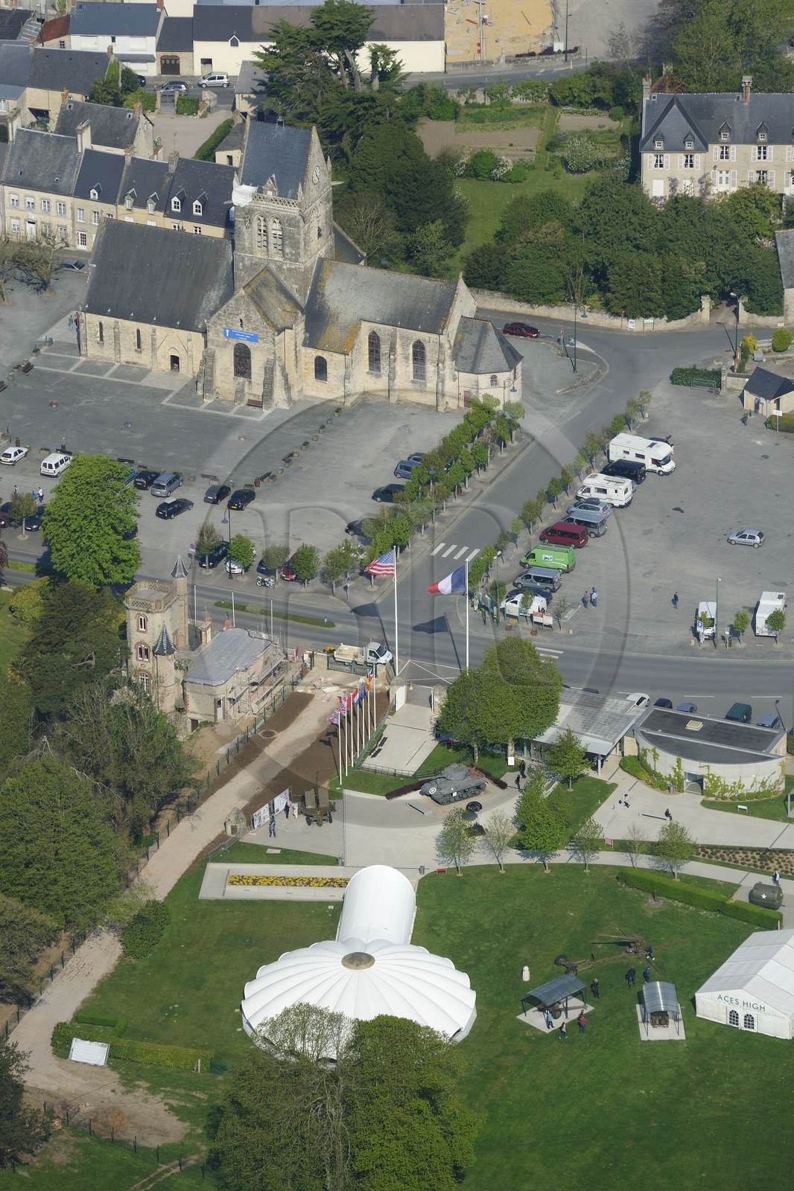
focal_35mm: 200
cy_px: 596
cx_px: 397
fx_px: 6619
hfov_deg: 6.9
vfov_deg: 10.3
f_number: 7.1
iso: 400
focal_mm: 200
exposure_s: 1/1600
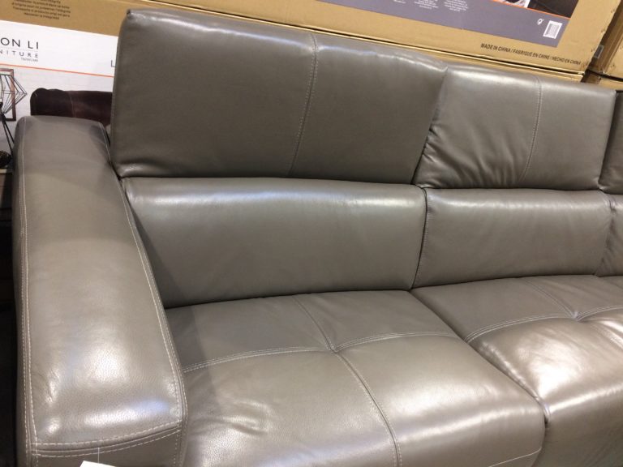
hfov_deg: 61.7
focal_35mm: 29
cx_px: 312
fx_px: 522
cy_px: 234
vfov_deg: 48.2
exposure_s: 1/30
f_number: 2.2
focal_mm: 4.15
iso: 200
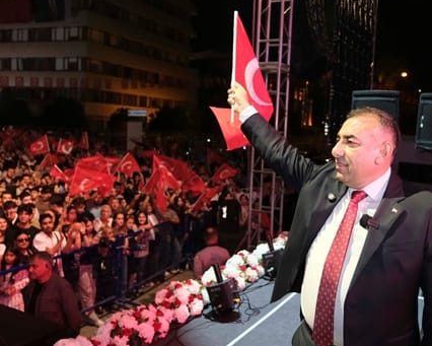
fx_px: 473
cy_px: 157
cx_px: 256
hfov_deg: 48.8
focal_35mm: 37
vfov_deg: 40.1
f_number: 2.8
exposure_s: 1/250
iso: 3200
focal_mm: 18.7
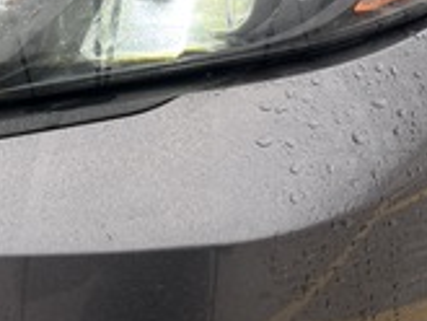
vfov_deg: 21.6
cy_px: 9
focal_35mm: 66
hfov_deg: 28.7
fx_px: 815
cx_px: 85
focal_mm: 5.96
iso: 32
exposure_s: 1/135
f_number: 1.6
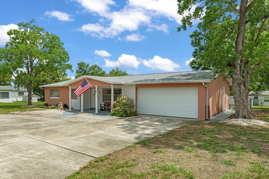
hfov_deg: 74.9
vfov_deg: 54.0
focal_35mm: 24
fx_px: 176
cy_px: 86
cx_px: 136
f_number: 8
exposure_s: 1/500
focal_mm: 15
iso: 320
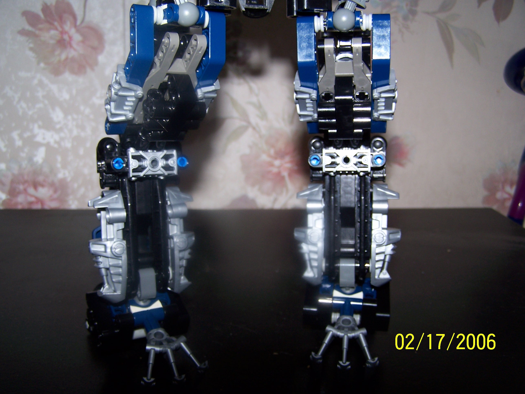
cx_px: 262
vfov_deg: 37.7
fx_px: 576
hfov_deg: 49.0
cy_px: 197
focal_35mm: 38
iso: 80
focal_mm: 6.3
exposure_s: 1/60
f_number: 2.8
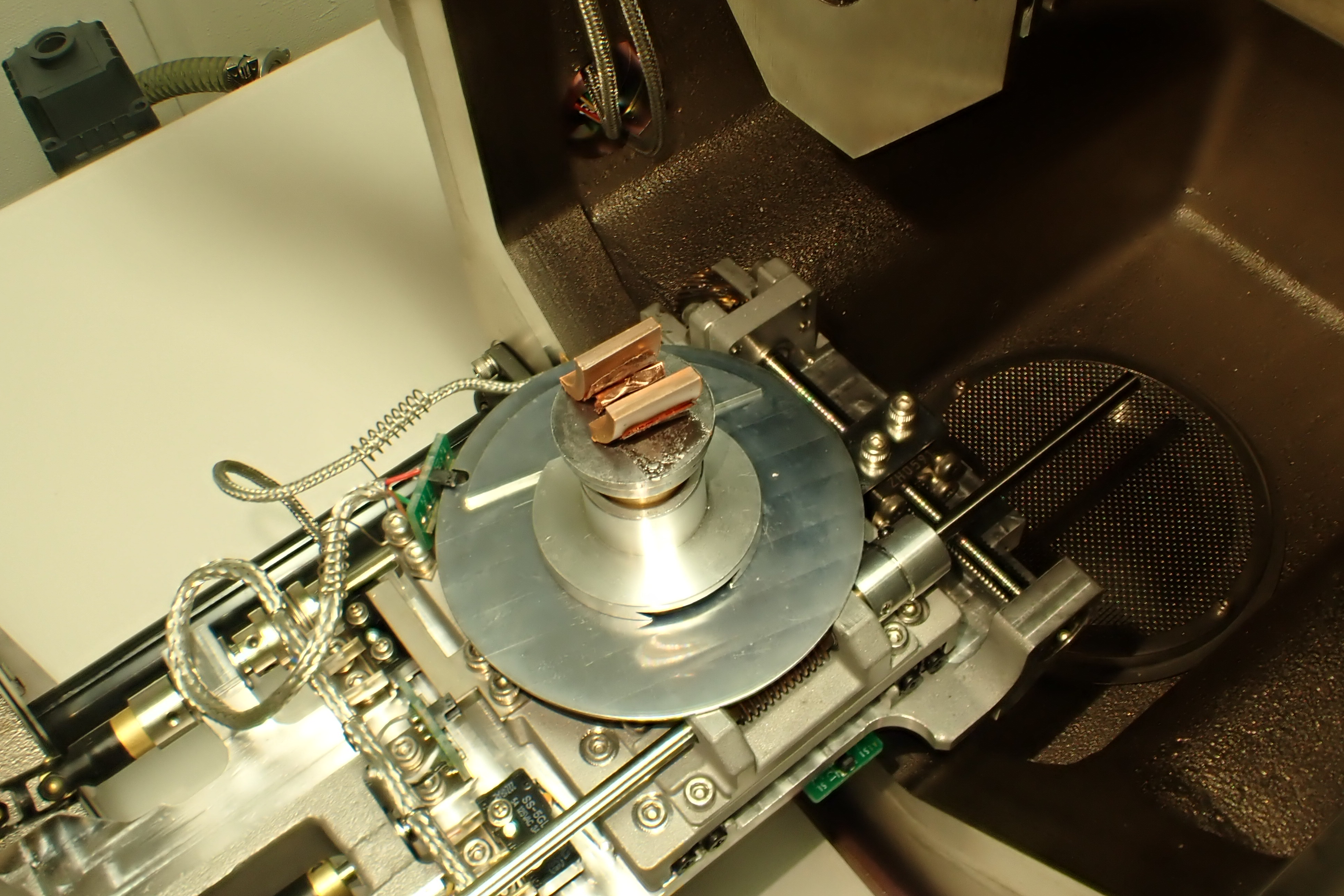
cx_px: 680
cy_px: 389
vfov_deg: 41.0
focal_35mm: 32
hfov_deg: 58.7
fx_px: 1195
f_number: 3.2
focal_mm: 5.4
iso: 100
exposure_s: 1/8
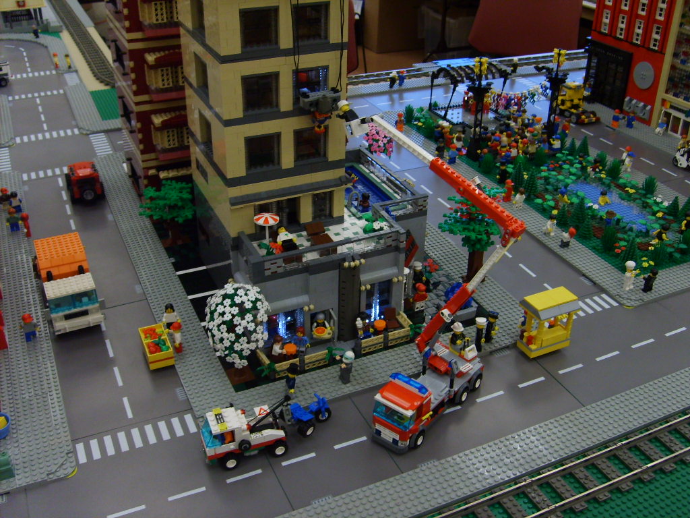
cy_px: 259
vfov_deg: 40.7
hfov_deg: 52.6
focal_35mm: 35
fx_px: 698
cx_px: 345
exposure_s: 1/30
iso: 100
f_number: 2.8
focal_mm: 5.8
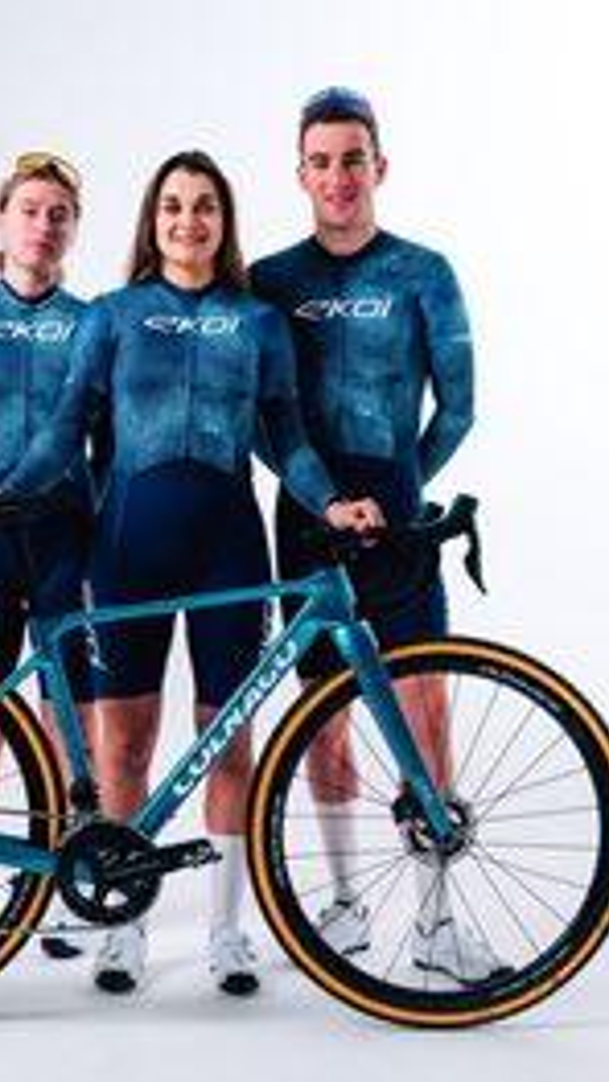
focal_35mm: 52
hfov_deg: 23.0
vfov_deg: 39.9
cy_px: 537
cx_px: 226
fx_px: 1491
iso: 640
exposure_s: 1/200
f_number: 2.8
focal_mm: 32.6
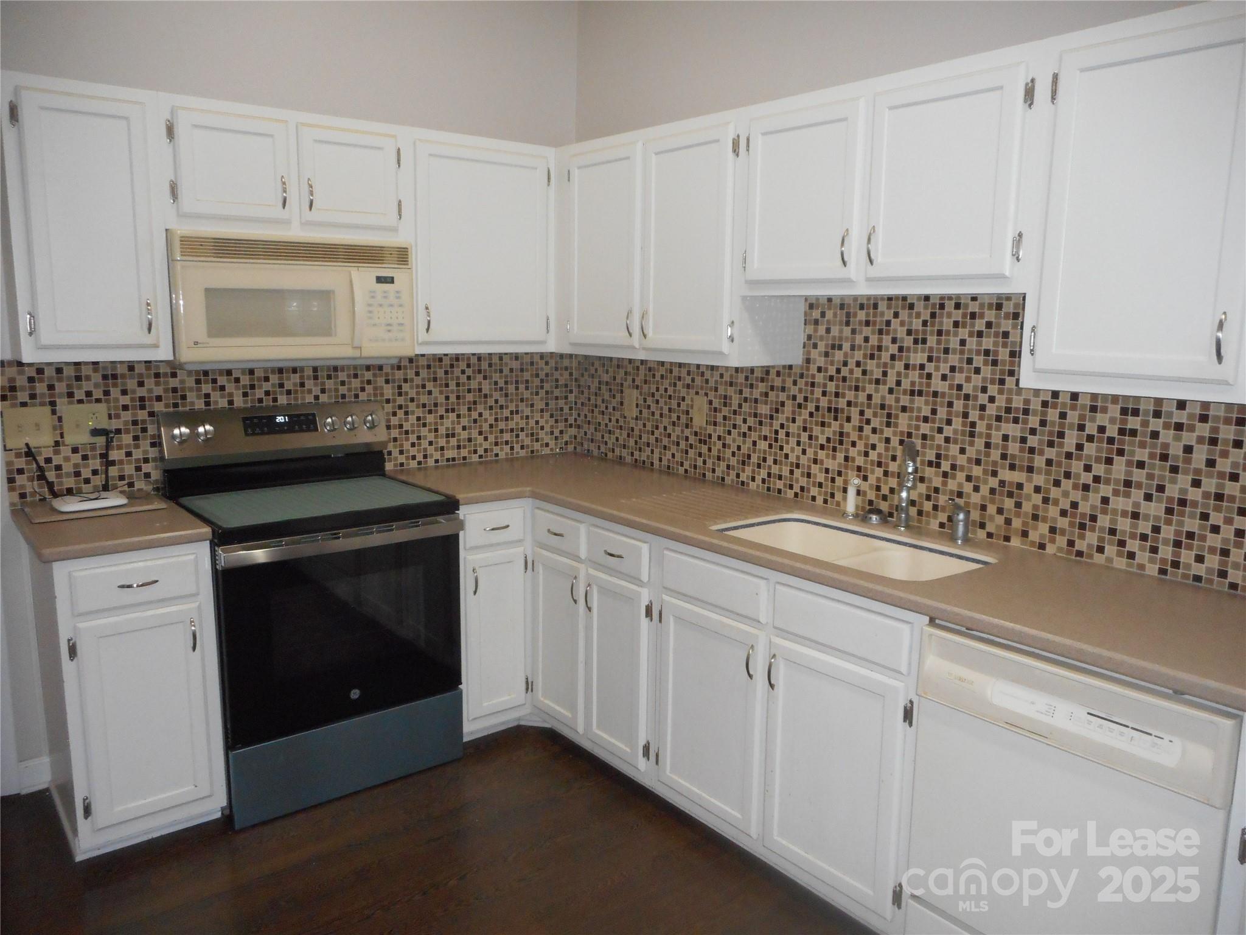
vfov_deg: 54.9
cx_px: 623
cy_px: 468
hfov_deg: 69.4
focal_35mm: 25
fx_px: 900
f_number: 3.7
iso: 400
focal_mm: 4.5
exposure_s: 1/25
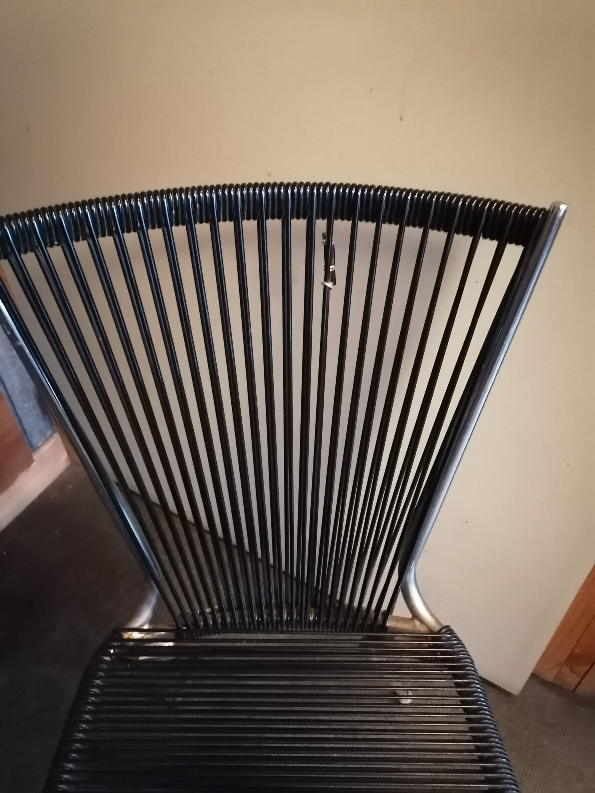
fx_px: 619
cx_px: 298
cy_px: 396
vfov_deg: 65.3
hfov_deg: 51.4
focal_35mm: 27
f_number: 1.8
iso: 2500
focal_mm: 5.3
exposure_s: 1/14.3
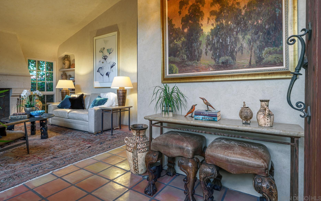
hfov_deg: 85.0
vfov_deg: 59.6
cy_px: 91
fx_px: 175
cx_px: 157
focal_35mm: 20
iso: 100
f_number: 9
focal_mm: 19
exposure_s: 1/13
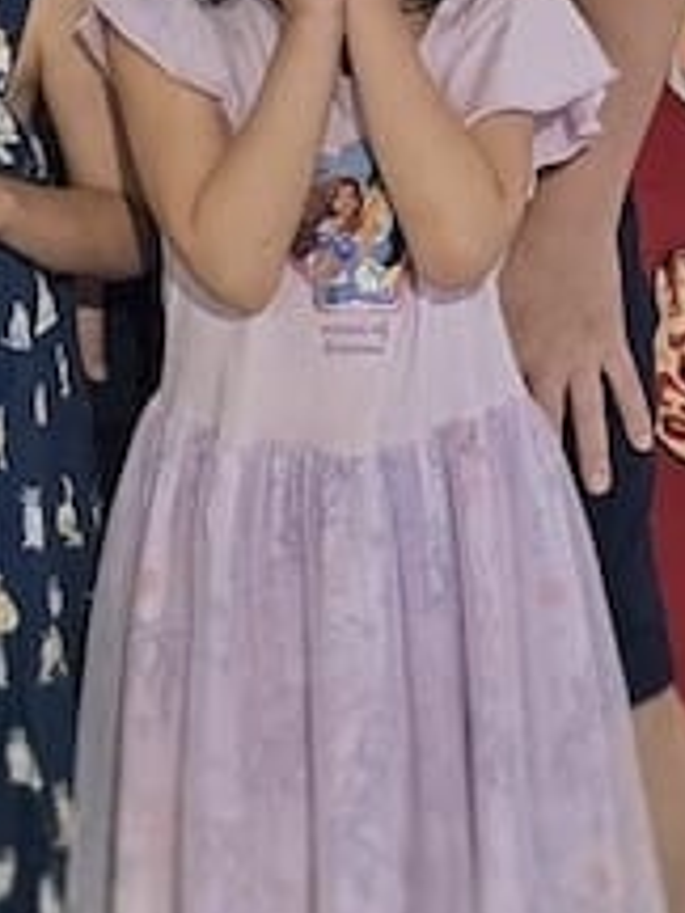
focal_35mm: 85
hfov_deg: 16.6
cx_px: -161
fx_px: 2243
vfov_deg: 18.5
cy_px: -676
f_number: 1.7
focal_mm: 6.3
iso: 200
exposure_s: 1/120
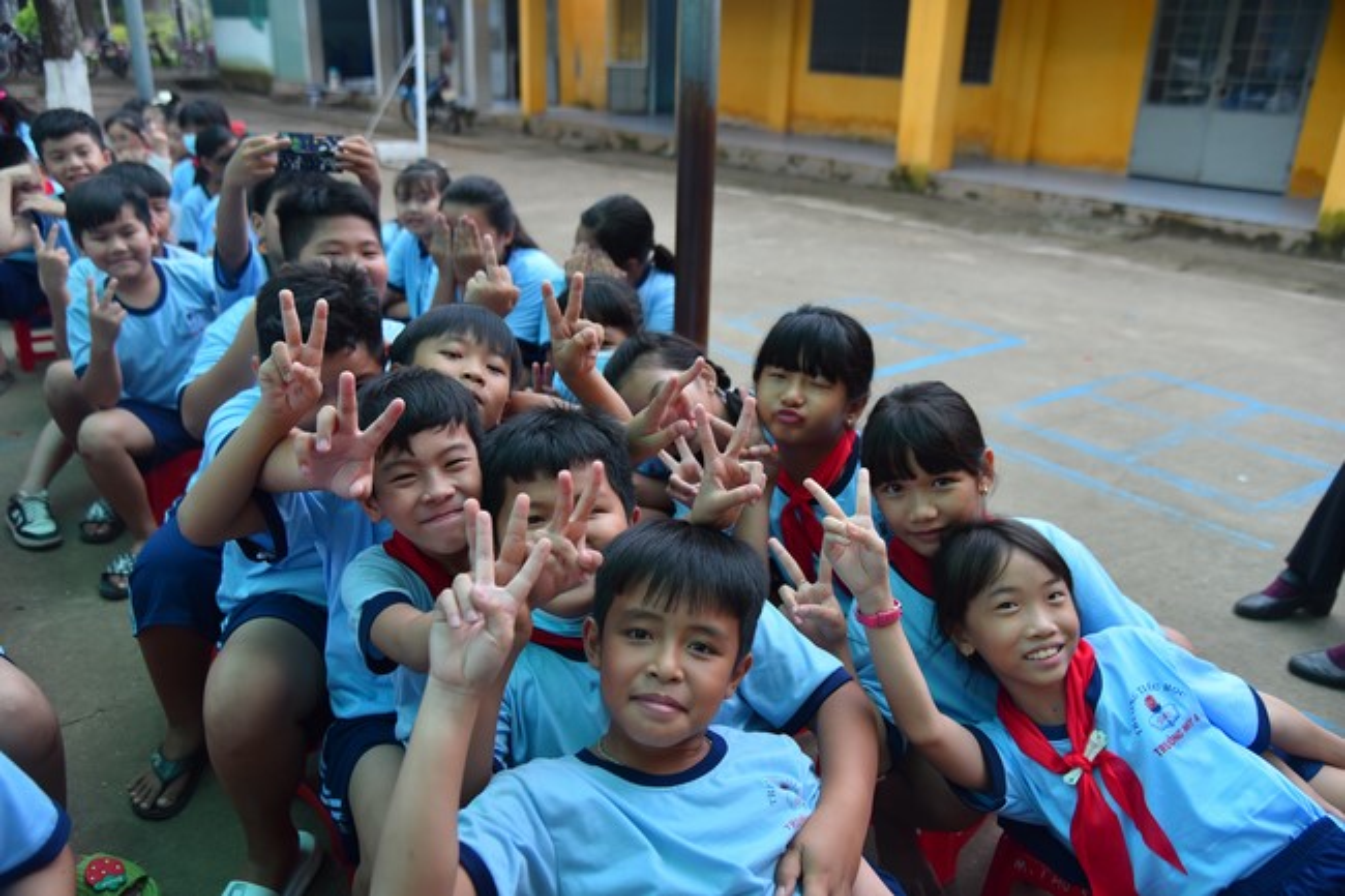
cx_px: 672
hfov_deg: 61.9
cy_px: 448
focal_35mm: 30
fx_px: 1120
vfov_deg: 43.6
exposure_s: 1/200
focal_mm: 30
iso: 160
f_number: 4.5
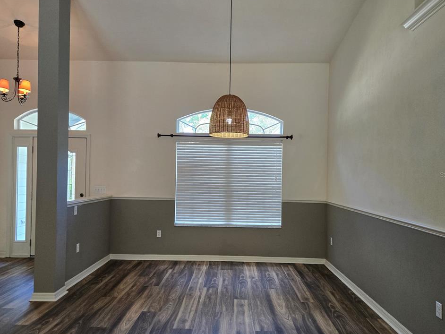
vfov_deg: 54.9
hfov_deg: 69.4
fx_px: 321
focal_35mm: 25
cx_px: 227
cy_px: 174
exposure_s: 1/120
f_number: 1.8
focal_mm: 5.4
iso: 160
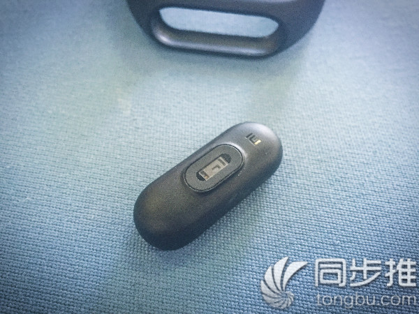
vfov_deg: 48.2
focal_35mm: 29
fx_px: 351
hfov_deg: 61.7
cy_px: 157
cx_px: 210
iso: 250
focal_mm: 4.15
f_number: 2.2
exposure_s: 1/25
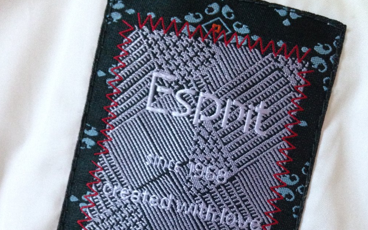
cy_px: 191
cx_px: 184
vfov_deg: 26.8
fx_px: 471
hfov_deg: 42.6
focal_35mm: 47
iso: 400
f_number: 2.4
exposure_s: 1/17
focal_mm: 4.12
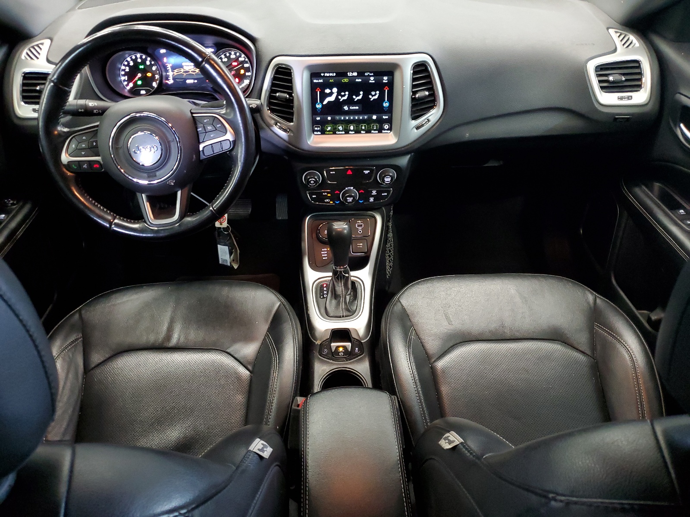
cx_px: 345
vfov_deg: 53.1
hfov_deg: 67.3
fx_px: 518
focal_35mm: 26
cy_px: 258
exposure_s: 1/15
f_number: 1.5
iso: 300
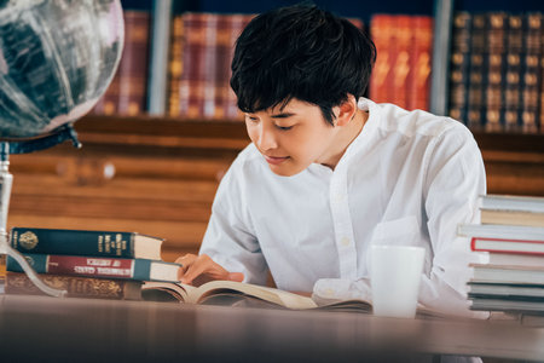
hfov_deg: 13.7
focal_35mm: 150
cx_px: 272
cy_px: 182
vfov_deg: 9.1
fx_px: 2266
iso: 500
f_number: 2.8
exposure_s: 1/100
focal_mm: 150
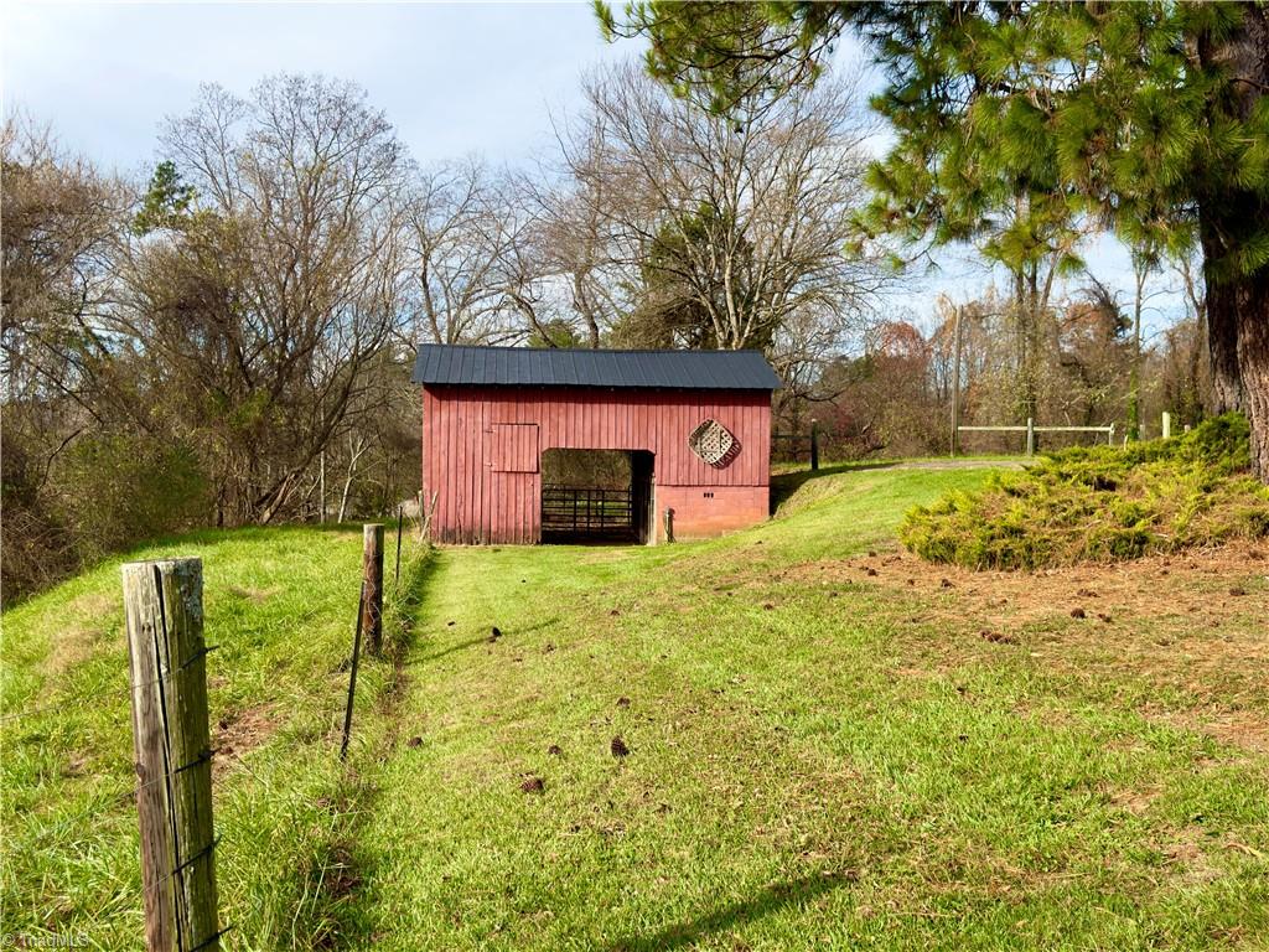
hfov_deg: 52.6
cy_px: 476
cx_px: 634
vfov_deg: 40.7
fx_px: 1283
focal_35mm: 35
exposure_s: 1/2882
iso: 100
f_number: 1.78
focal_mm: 6.76
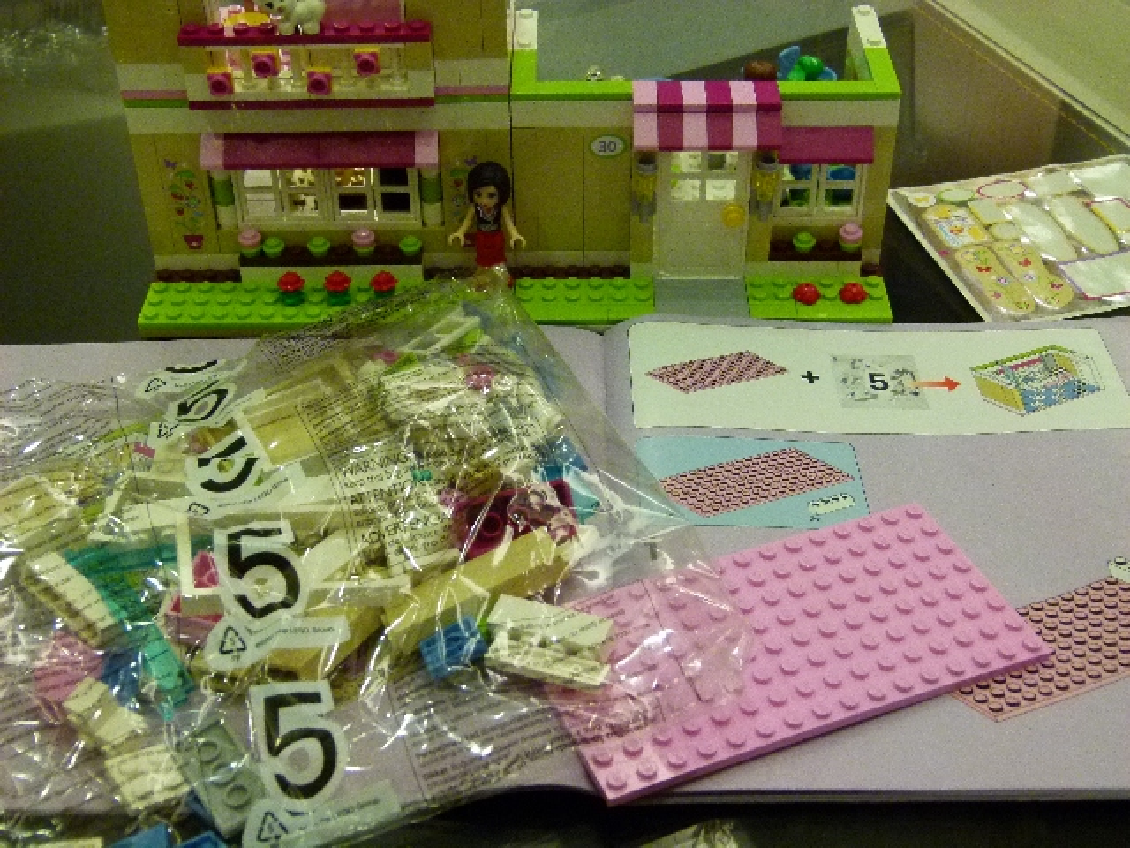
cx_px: 565
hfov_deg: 37.5
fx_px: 1665
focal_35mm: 51
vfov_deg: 28.6
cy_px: 424
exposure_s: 1/60
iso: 400
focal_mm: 9.2
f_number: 3.2
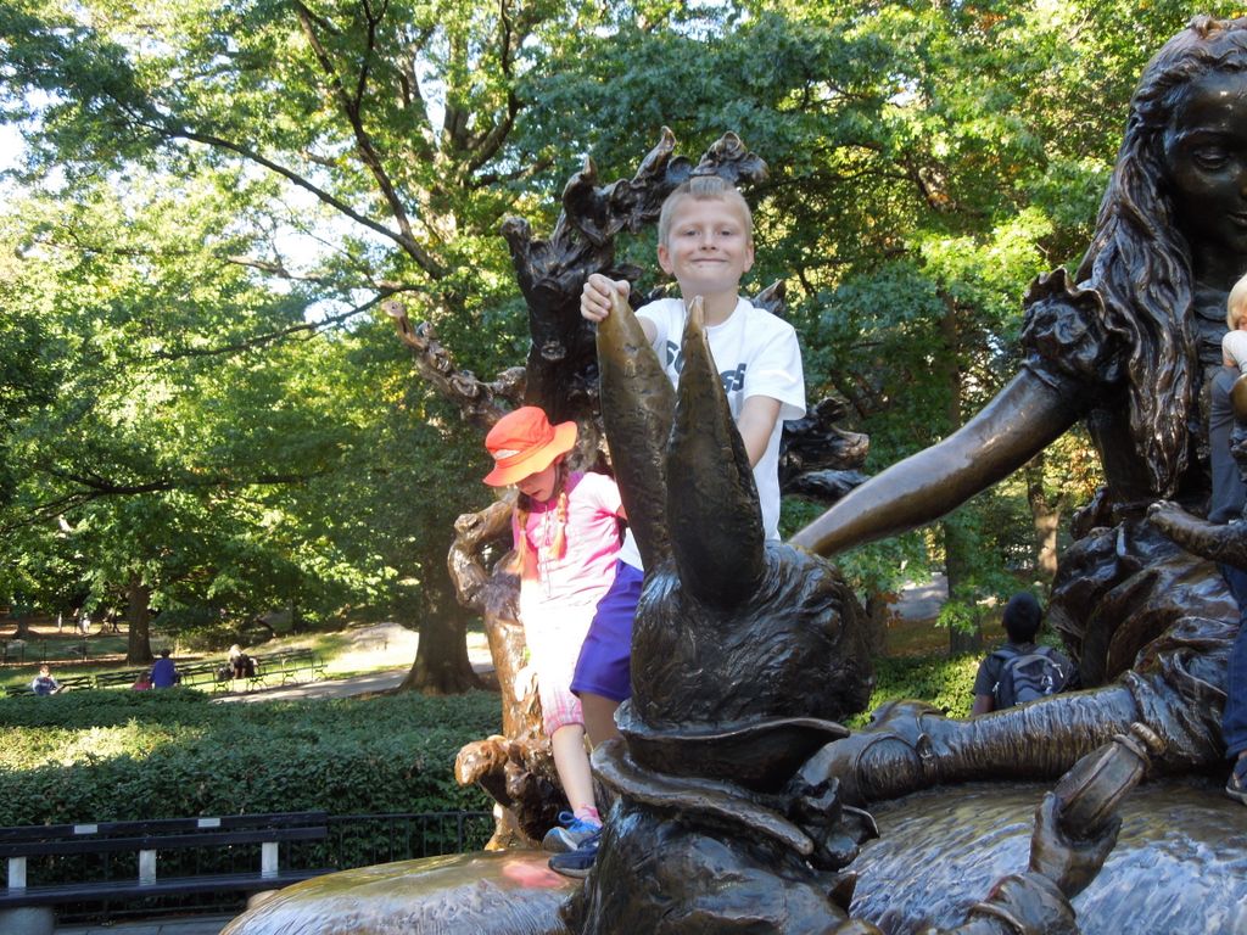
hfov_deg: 43.9
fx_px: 1549
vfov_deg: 33.6
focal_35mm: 43
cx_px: 624
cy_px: 468
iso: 100
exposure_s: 1/50
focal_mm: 7.8
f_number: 3.9
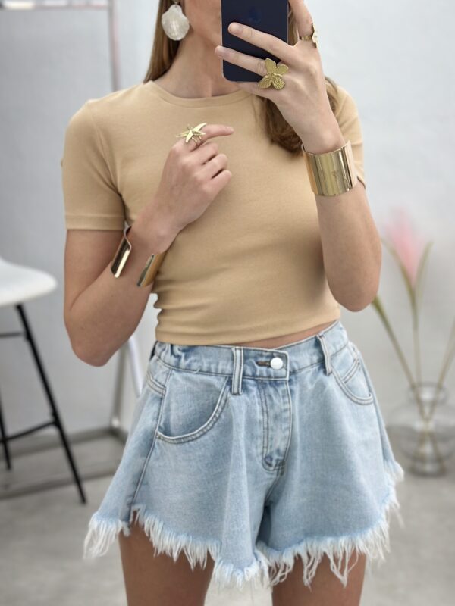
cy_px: 303
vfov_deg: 39.7
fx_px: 841
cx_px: 228
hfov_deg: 30.3
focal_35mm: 48
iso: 80
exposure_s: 1/1185
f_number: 1.78
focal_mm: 6.86
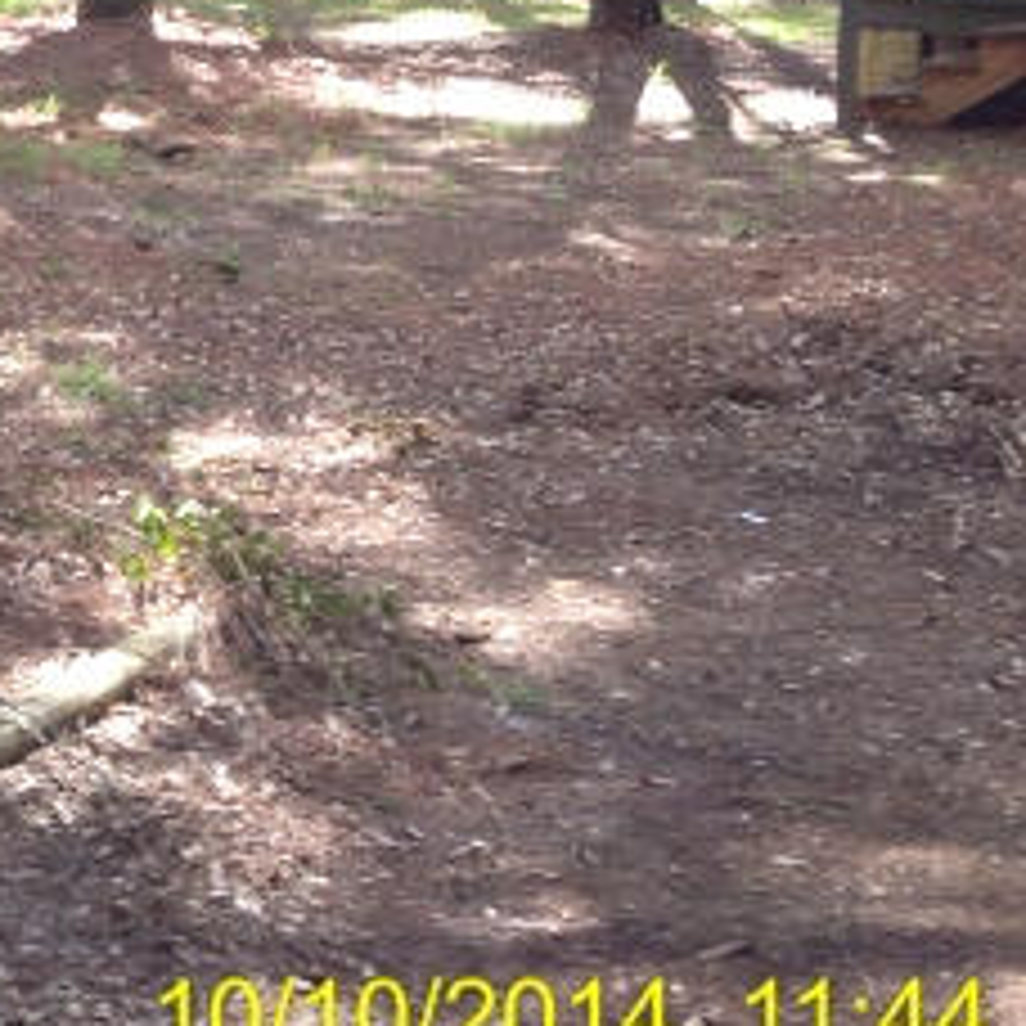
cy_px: 4
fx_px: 2750
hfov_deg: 19.1
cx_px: -410
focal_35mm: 82
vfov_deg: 20.5
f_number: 2.4
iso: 80
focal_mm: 4.12
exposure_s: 1/120
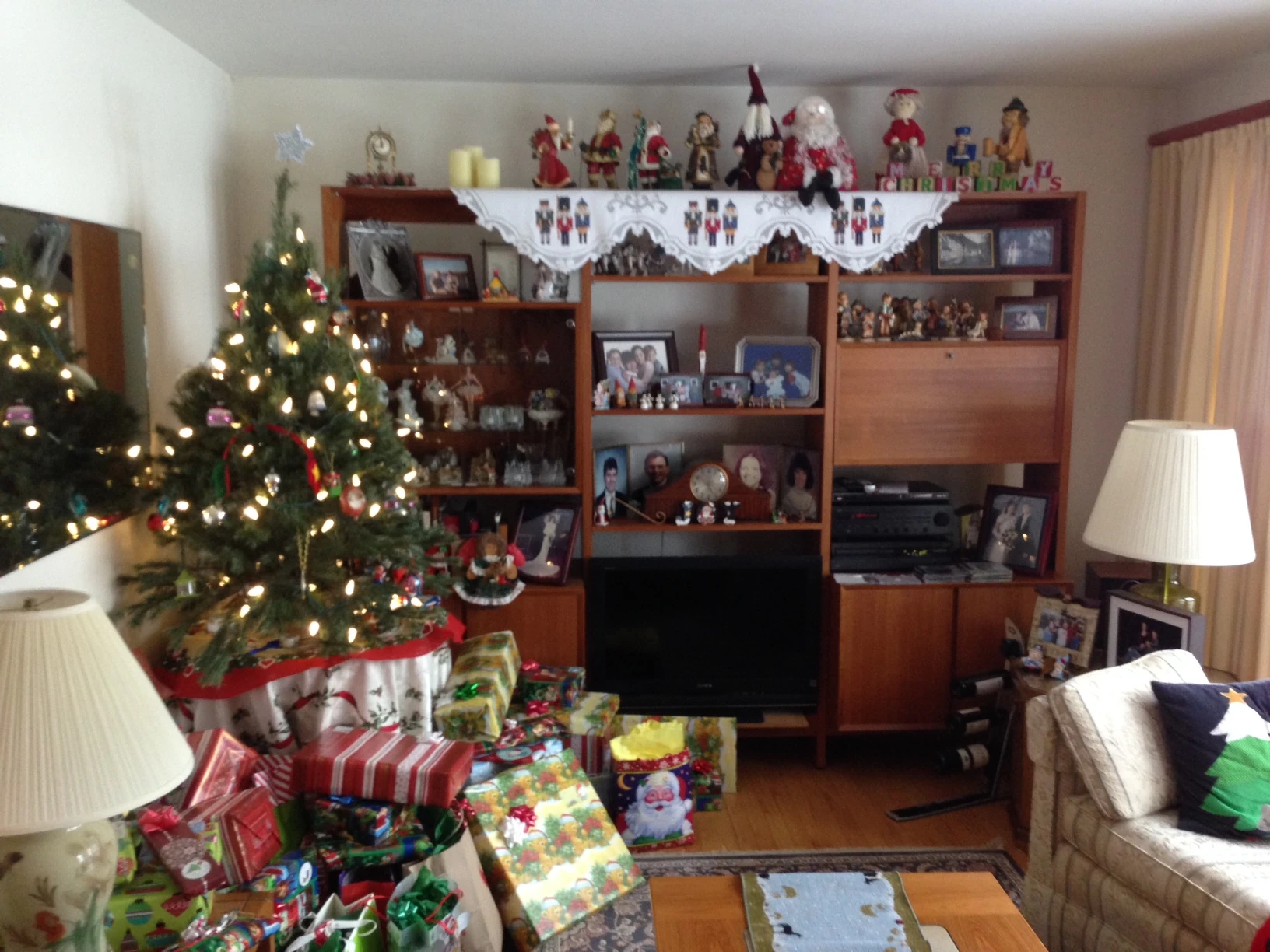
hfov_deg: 55.4
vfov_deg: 42.9
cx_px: 635
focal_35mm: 33
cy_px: 476
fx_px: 1211
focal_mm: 4.12
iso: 200
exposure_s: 1/20
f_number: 2.4
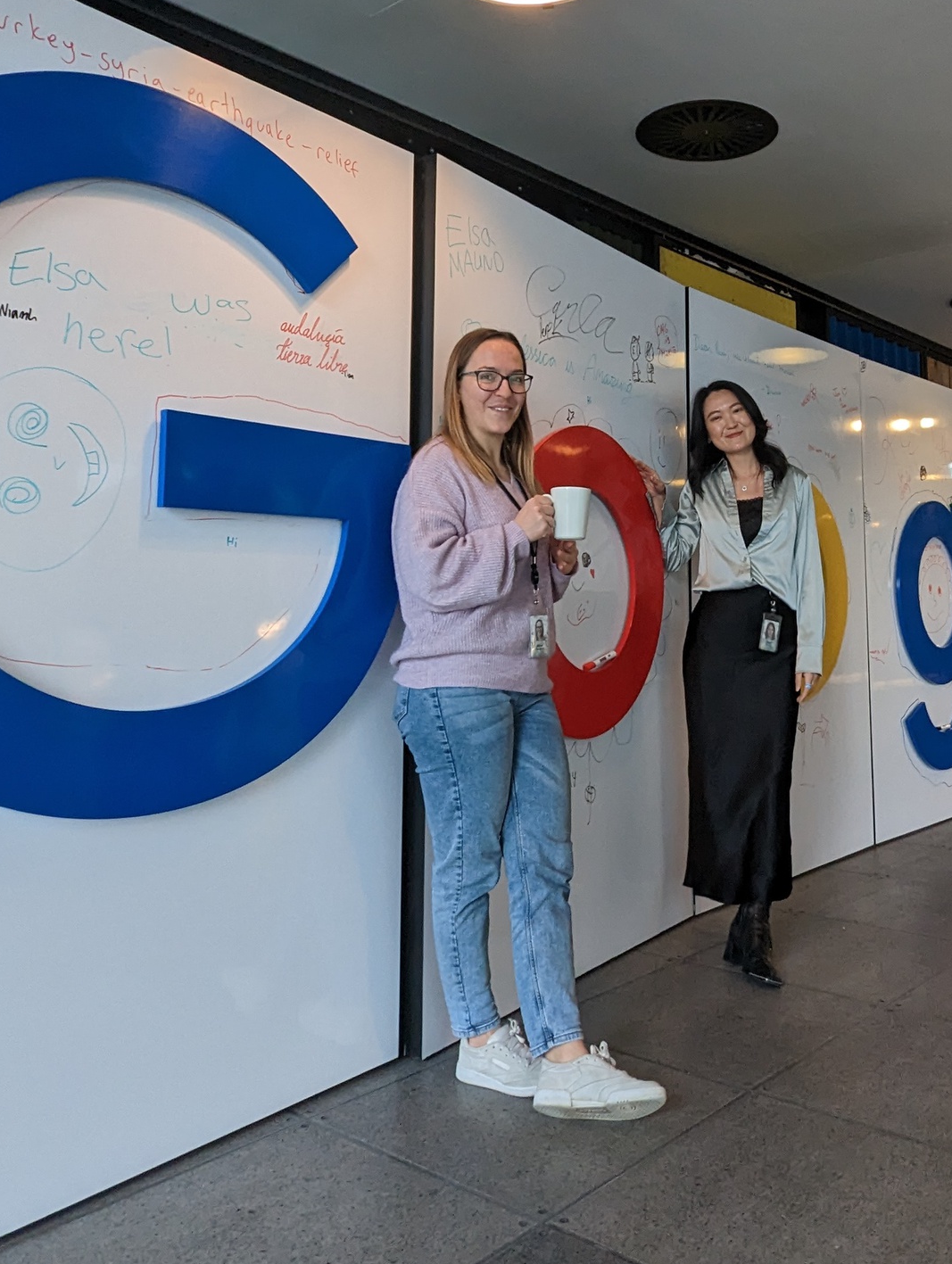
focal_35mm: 30
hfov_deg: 46.2
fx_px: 1097
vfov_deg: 59.0
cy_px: 464
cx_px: 633
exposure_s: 1/100
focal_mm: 2.35
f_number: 2.2
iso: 312
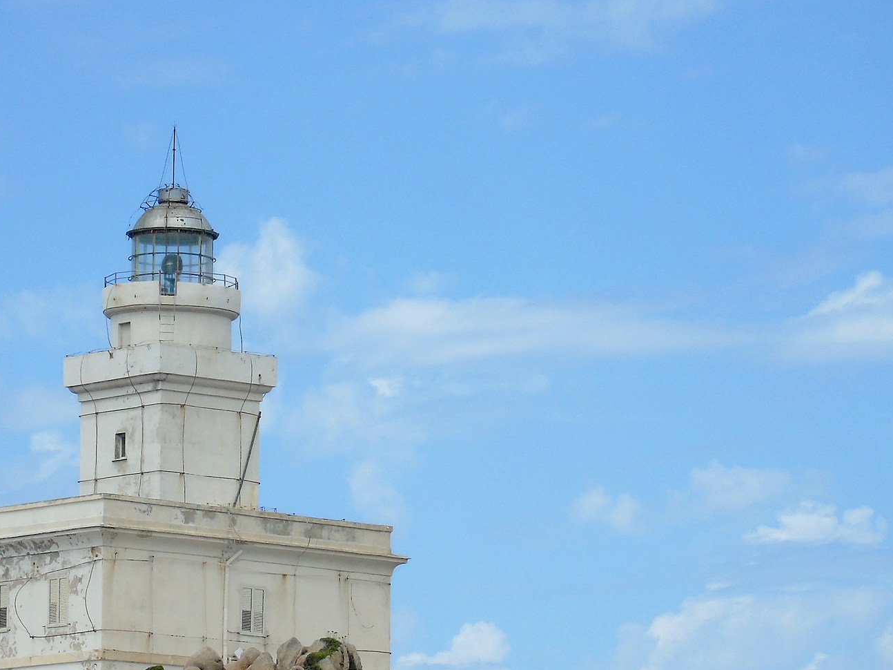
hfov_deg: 8.6
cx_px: 312
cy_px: 432
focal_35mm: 230
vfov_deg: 6.5
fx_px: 5932
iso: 80
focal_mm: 22
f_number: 4.6
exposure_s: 1/800
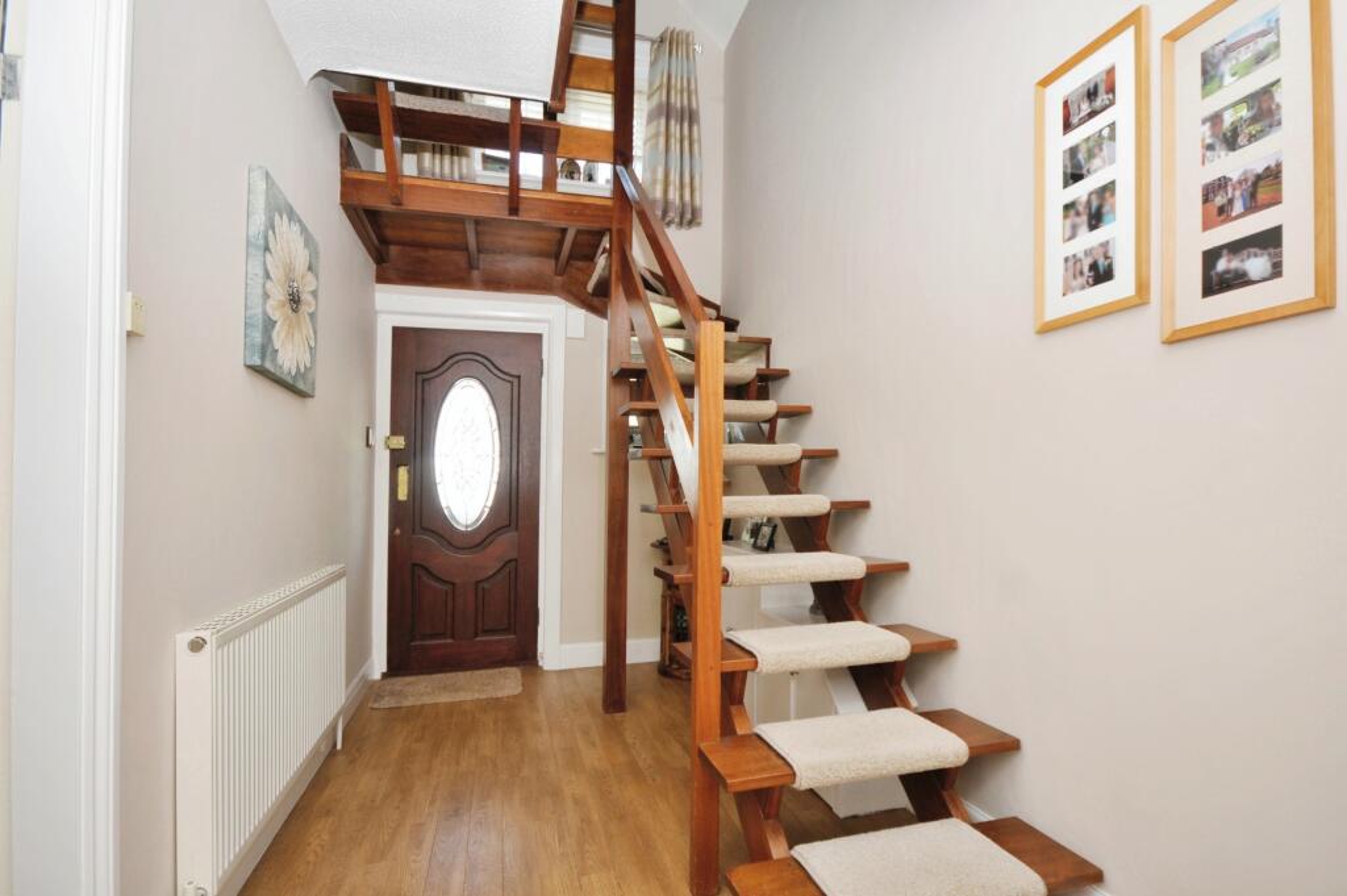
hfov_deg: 92.5
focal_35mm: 17
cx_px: 674
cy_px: 448
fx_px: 645
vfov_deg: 69.6
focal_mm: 11.5
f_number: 5
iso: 200
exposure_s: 1/60
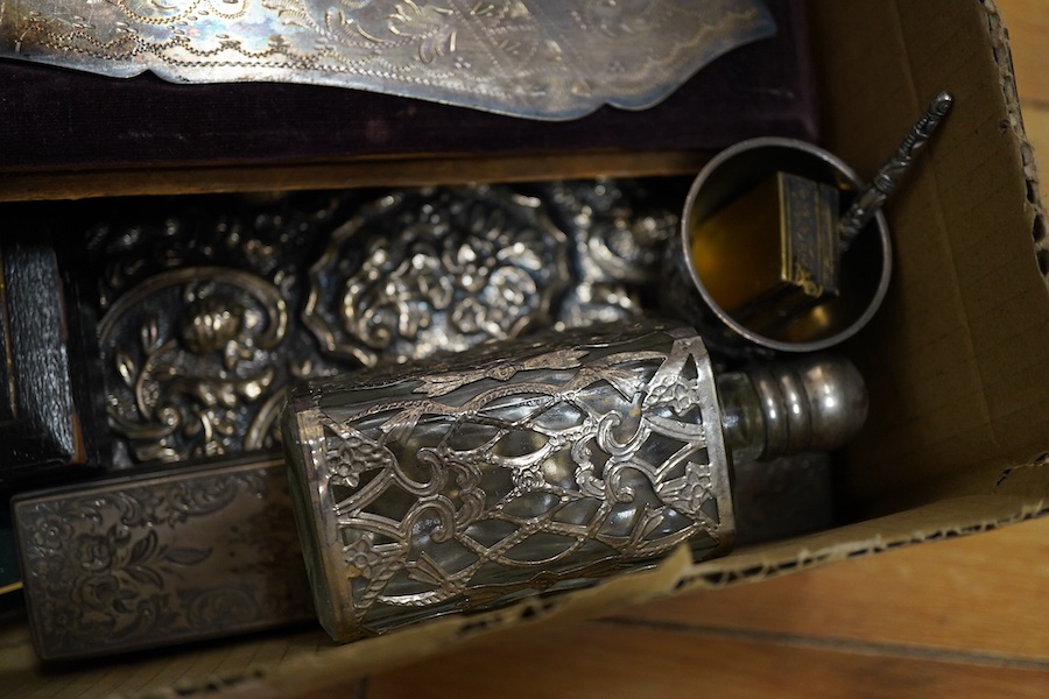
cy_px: 350
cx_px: 524
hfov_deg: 43.6
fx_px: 1311
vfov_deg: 29.9
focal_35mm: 45
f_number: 3.5
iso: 1600
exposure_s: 1/125
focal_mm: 30
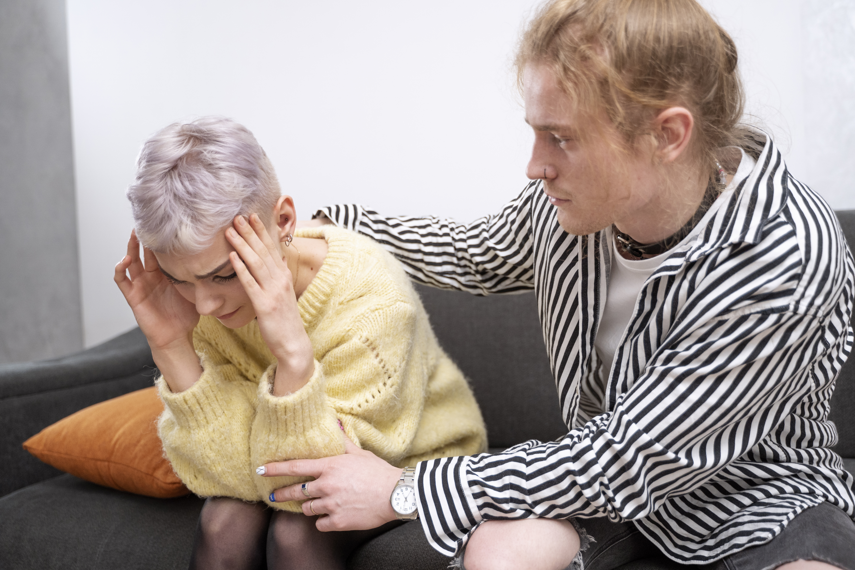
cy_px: 285
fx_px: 807
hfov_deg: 55.8
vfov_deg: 38.9
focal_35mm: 34
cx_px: 428
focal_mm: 34
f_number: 2.8
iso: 1600
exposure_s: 1/200
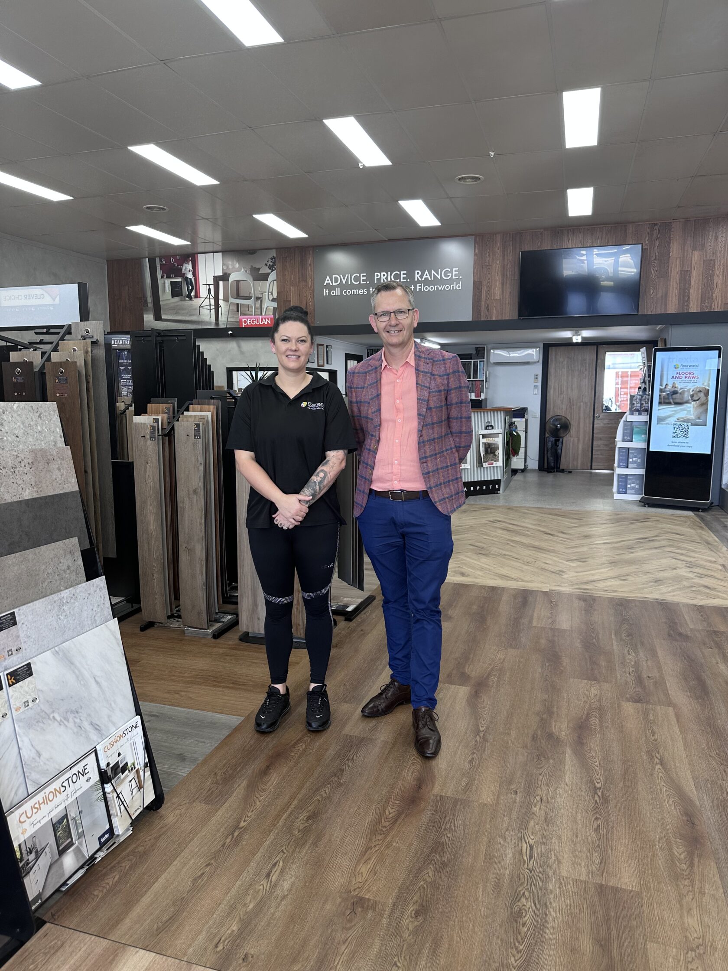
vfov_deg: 71.6
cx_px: 364
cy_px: 486
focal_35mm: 24
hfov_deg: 56.8
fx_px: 673
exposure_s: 1/100
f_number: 1.78
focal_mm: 6.86
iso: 100
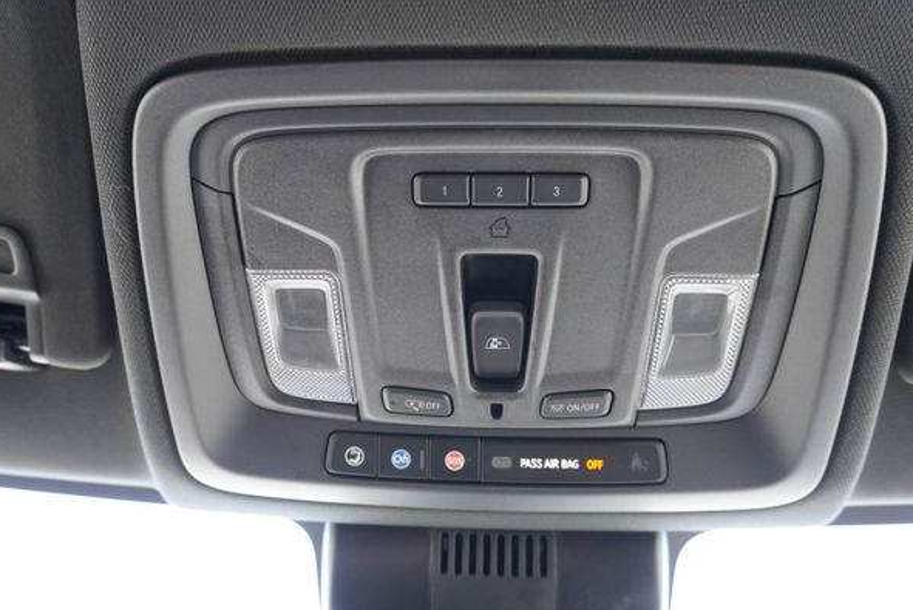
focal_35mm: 26
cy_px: 292
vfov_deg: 49.6
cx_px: 454
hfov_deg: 69.4
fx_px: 660
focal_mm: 16
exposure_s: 1/60
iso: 800
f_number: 4
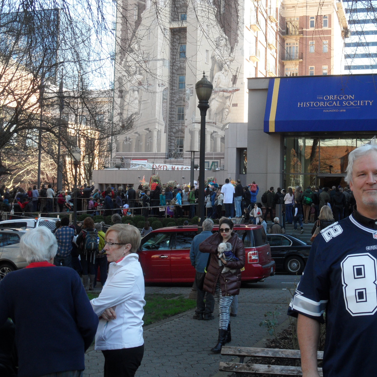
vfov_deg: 35.4
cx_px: 250
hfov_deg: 35.0
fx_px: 591
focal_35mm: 48
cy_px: 191
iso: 80
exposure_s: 1/125
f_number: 3.6
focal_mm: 6.5
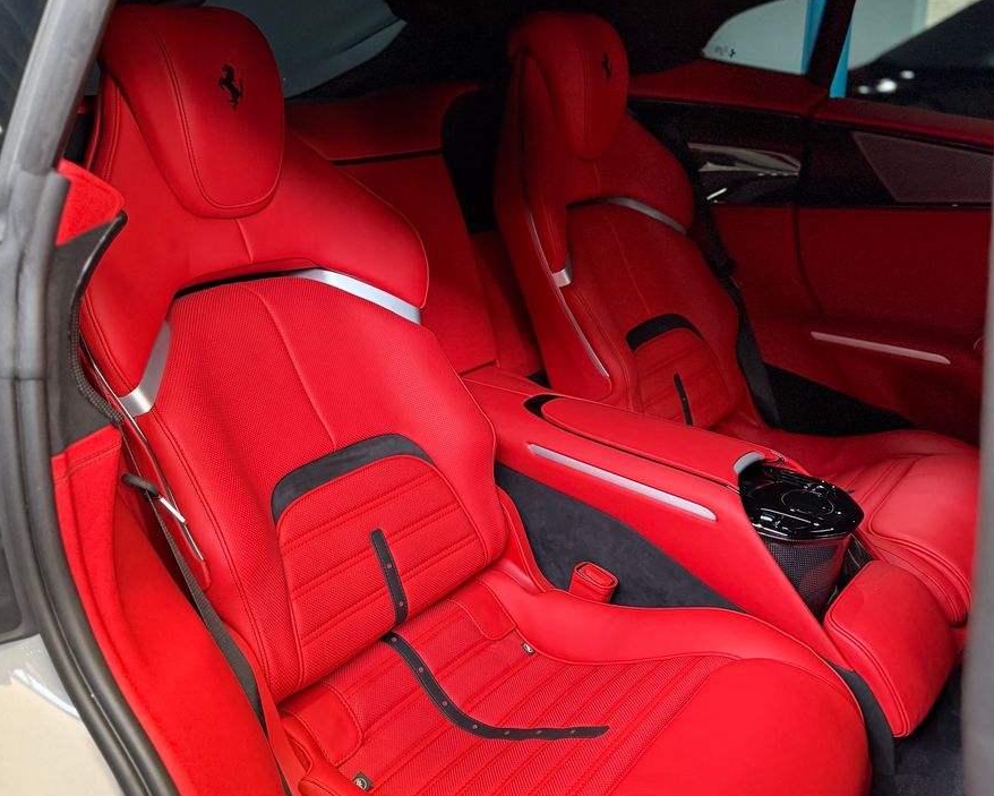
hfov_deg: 55.6
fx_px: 942
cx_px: 495
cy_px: 431
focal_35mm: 32
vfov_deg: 45.8
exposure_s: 1/40
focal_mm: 6.76
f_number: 1.78
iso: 800
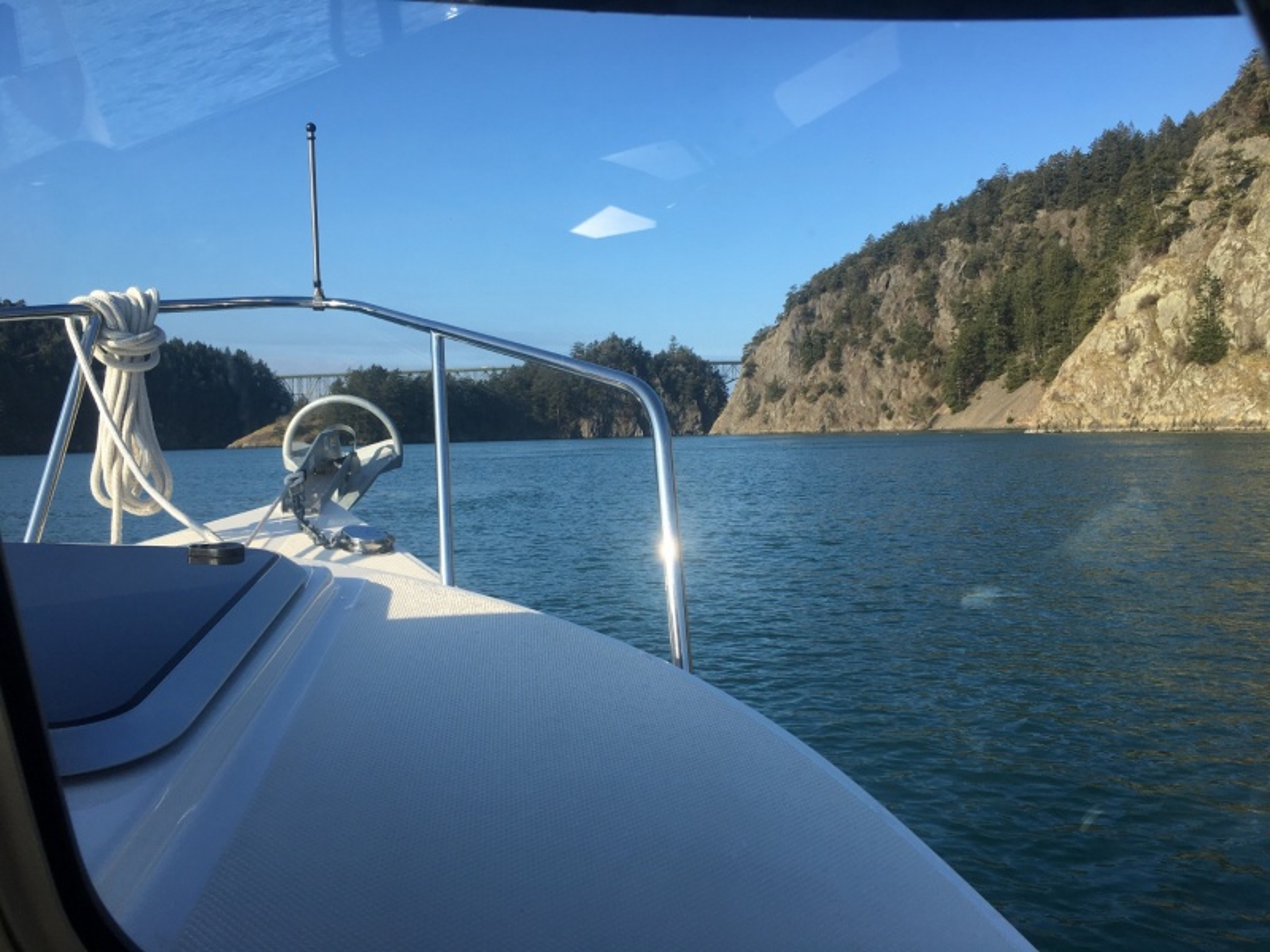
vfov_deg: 48.2
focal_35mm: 29
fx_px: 1064
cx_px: 635
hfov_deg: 61.7
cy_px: 476
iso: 25
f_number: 2.2
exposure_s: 1/1148
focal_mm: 4.15
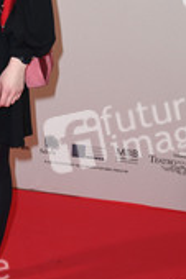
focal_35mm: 106
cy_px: 53
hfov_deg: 12.7
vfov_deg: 19.1
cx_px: -21
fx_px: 823
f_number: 5.6
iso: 800
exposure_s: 1/200
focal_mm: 45
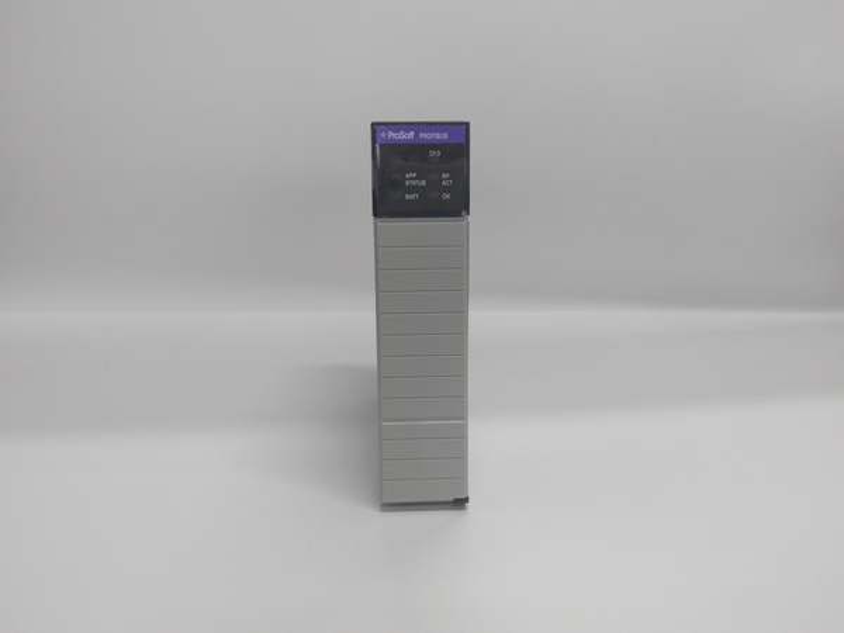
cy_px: 316
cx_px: 422
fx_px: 658
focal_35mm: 27
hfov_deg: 65.3
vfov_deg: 51.4
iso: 143
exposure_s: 1/50
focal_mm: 3.79
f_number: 2
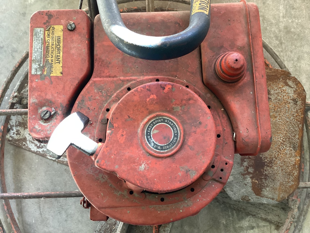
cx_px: 155
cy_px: 116
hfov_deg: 58.3
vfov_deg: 45.4
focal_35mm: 31
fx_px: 278
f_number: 2.4
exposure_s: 1/60
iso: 160
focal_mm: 3.3
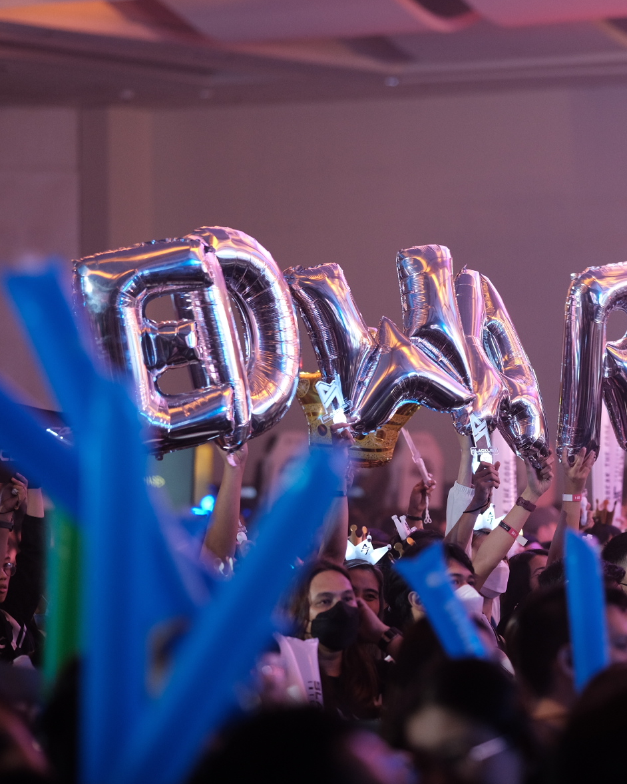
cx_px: 511
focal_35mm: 191
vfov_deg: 10.1
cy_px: 391
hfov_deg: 8.1
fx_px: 4432
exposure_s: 1/100
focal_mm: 90
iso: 1000
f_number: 2
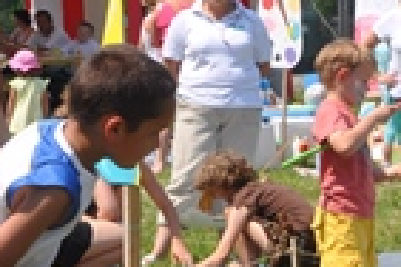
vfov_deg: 5.8
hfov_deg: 8.3
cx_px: 771
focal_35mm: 238
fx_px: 2651
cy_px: 271
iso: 200
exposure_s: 1/400
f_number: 10
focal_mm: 30
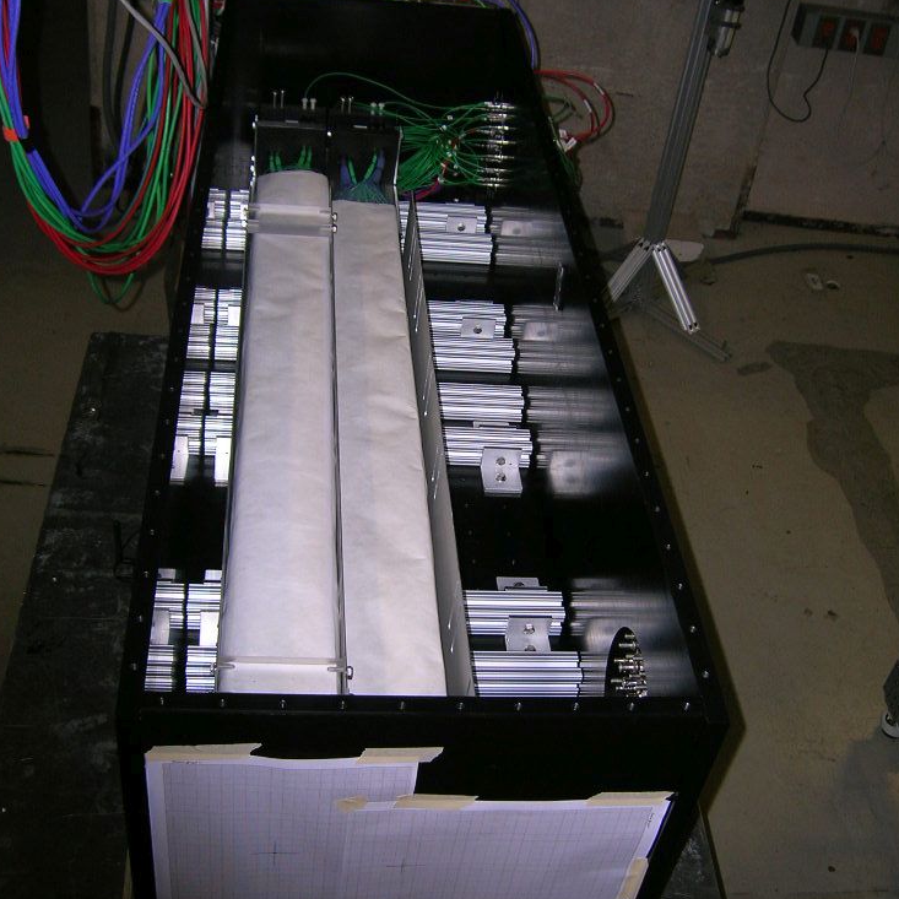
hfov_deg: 40.0
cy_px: 421
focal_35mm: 42
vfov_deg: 40.0
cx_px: 455
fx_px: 1234
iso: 50
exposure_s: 1/60.1
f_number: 2.9
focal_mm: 5.7
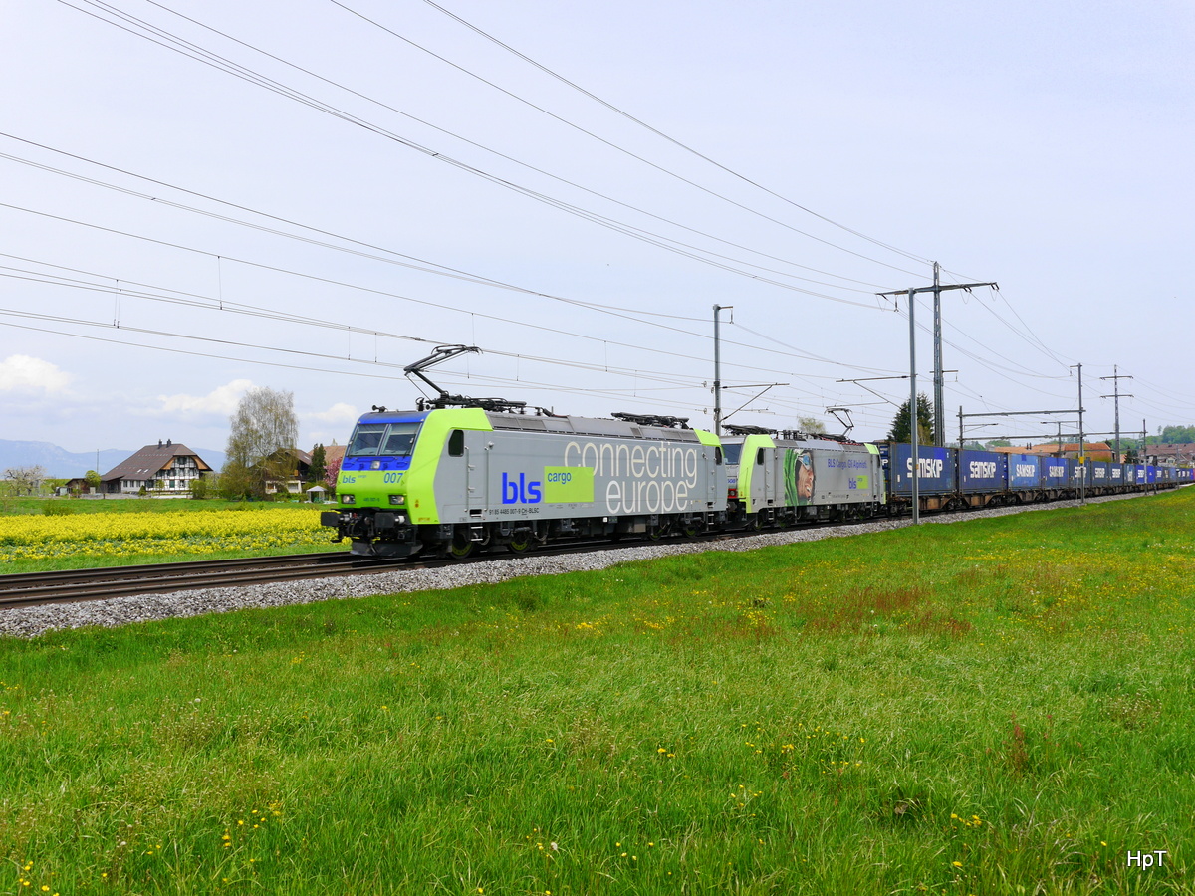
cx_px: 598
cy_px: 448
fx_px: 1174
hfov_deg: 54.0
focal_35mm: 34
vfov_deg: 41.8
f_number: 8
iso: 160
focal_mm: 17
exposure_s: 1/400
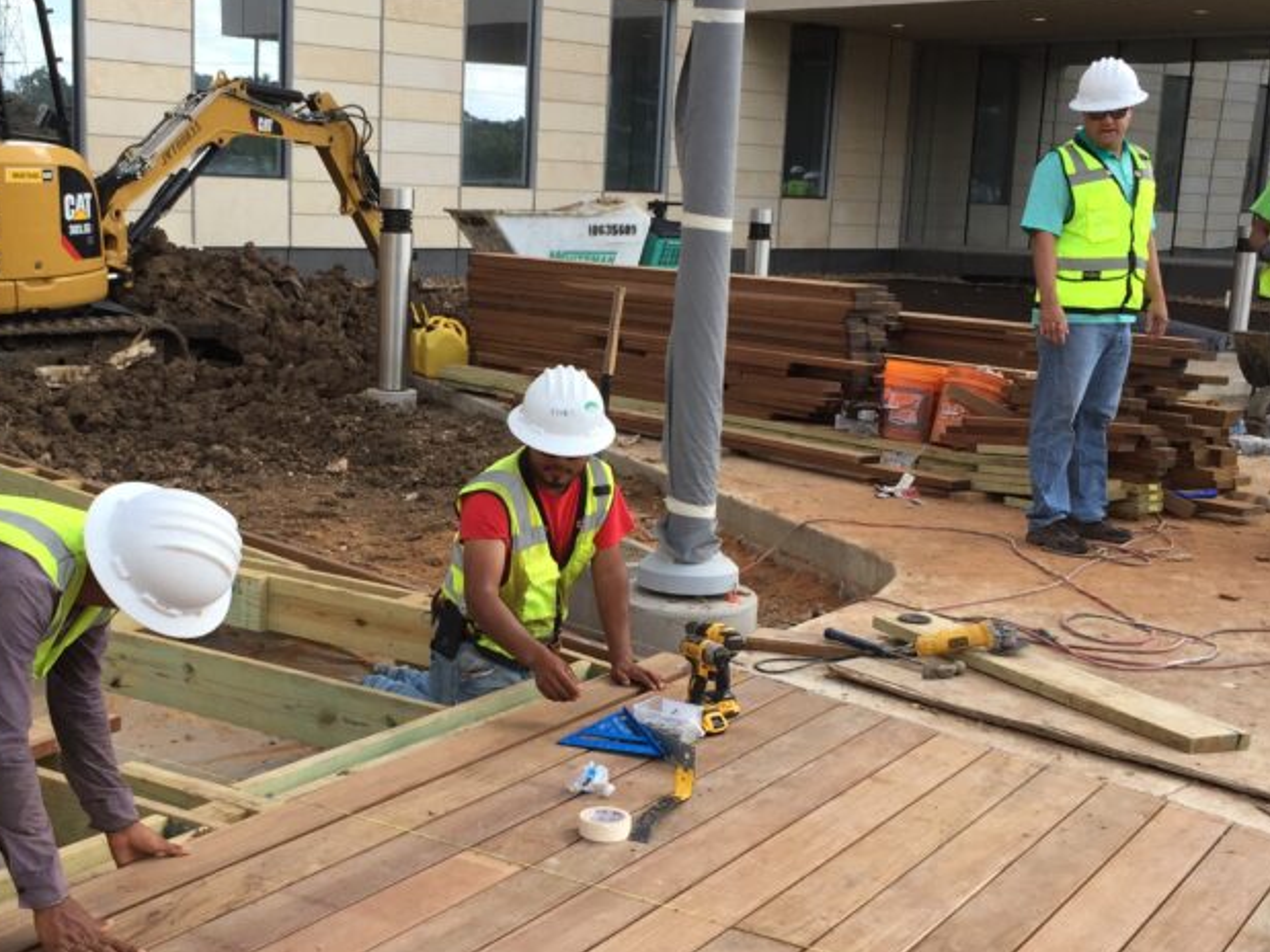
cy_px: 499
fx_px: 1761
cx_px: 527
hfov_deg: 39.5
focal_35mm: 48
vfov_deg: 30.3
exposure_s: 1/694
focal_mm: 4.15
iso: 32
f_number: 2.2
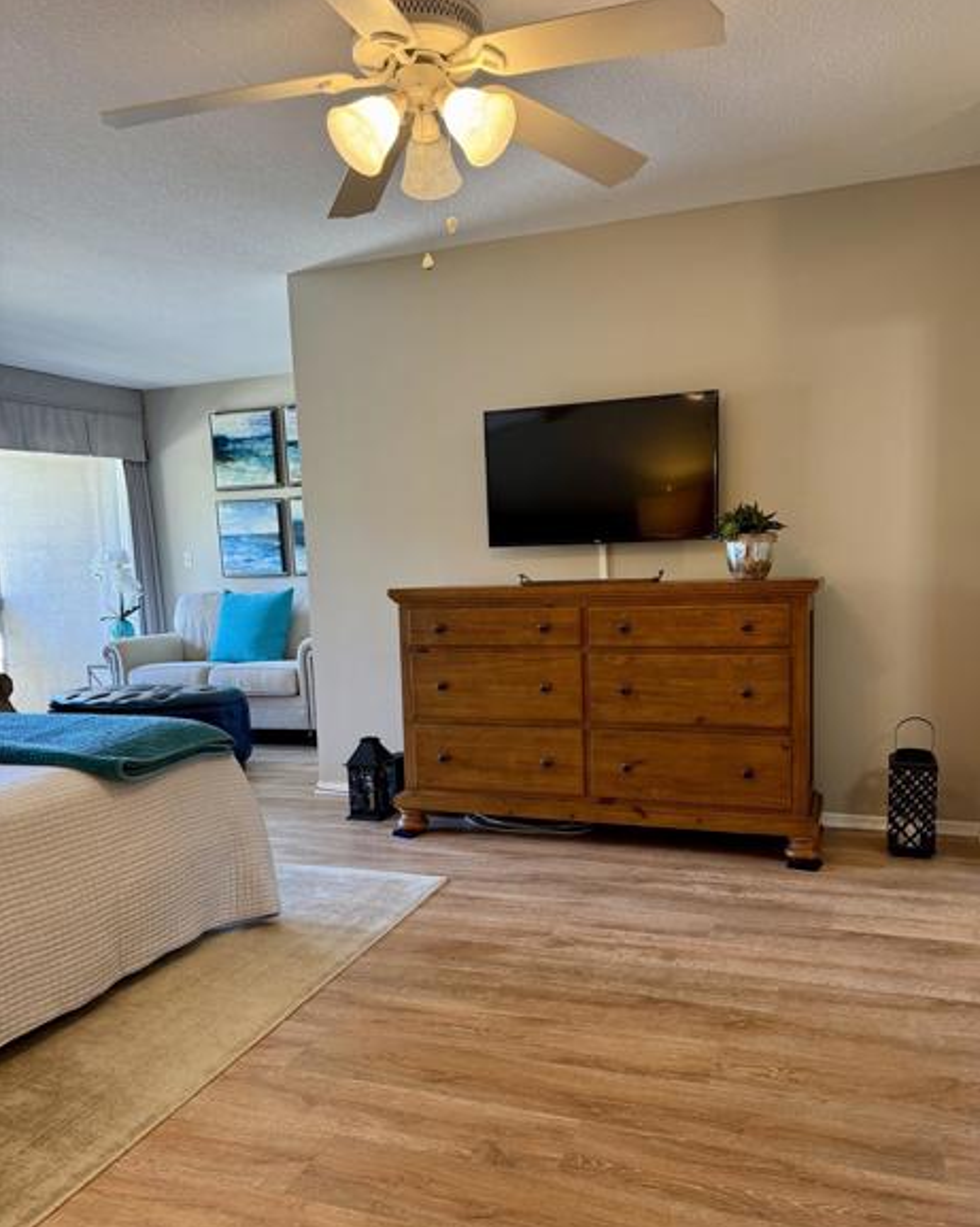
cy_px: 661
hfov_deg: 54.9
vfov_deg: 66.0
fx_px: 943
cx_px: 506
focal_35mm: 26
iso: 125
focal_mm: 6.76
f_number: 1.78
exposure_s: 1/60
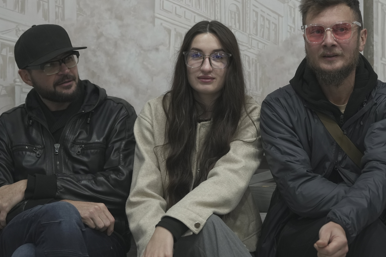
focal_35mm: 71
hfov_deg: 28.4
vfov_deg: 19.2
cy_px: 115
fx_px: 761
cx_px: 206
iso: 1250
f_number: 2.8
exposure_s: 1/100
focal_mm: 43
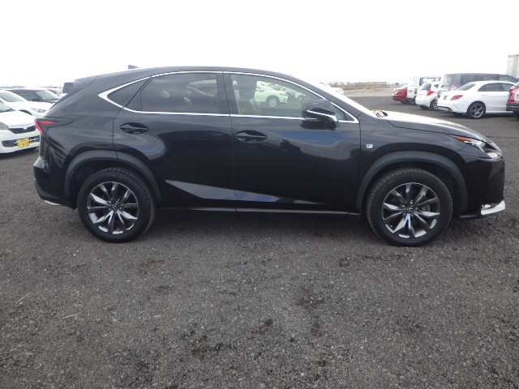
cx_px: 260
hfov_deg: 63.4
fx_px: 420
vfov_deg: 49.7
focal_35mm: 28
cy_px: 194
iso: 125
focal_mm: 5
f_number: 4.2
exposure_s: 1/160
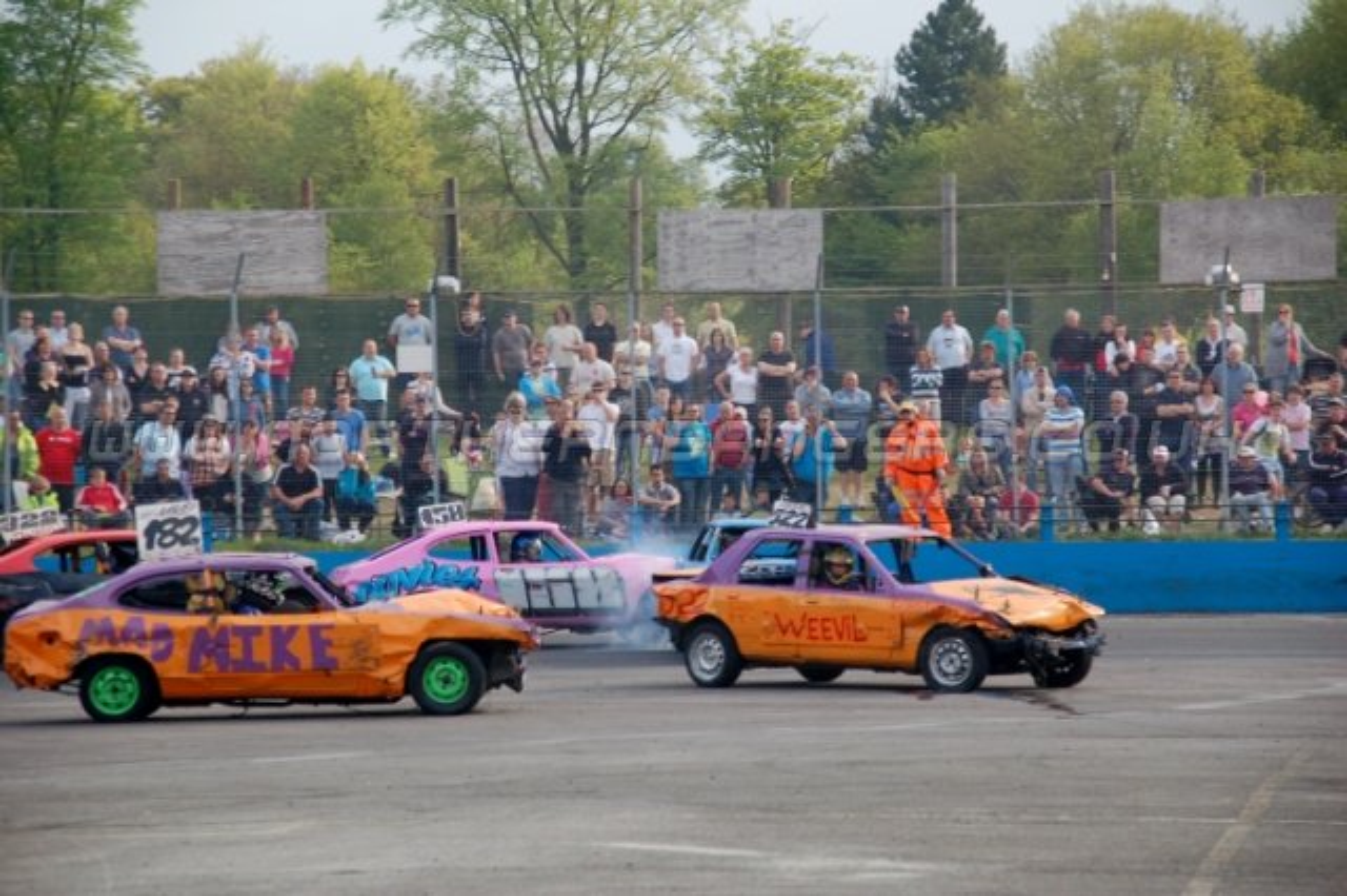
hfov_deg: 14.4
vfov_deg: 9.6
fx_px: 5329
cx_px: 674
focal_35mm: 142
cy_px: 448
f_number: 5.6
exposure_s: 1/500
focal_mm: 95
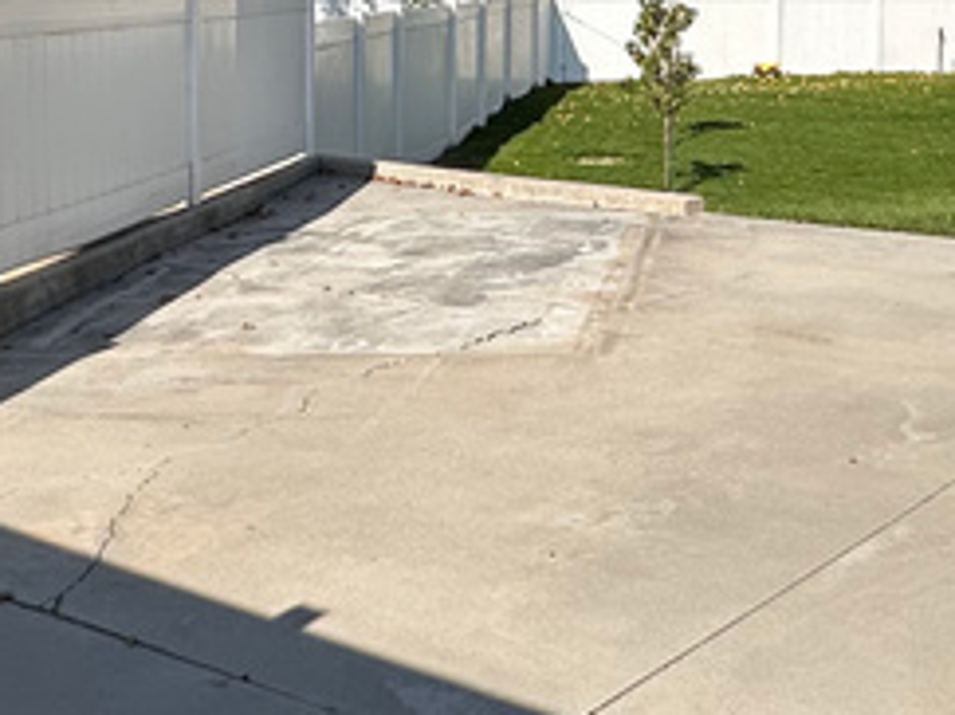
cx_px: 617
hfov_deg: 32.5
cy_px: 90
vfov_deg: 24.2
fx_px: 1627
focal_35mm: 59
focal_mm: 2.22
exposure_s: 1/2506
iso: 50
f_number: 2.2
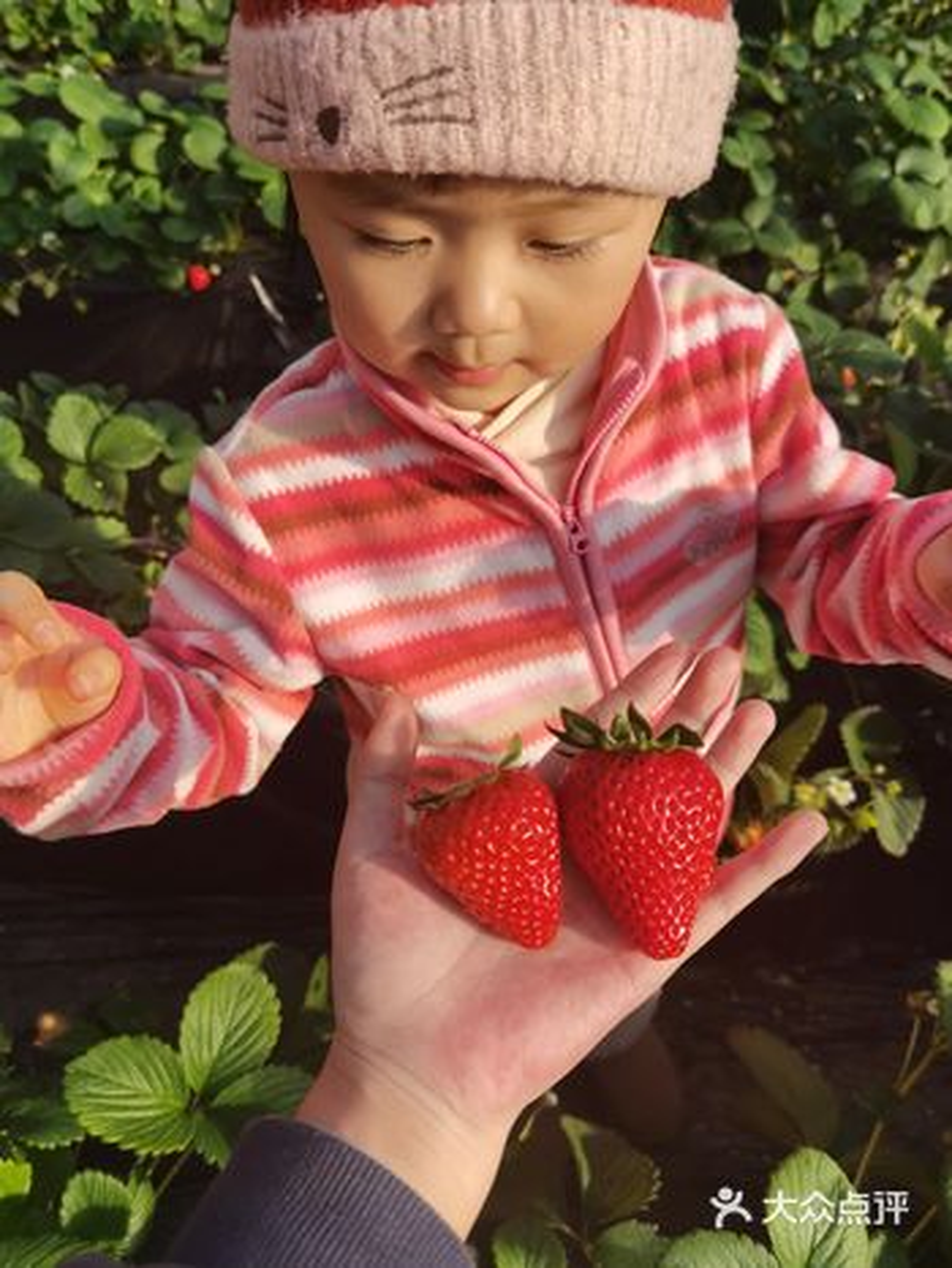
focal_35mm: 27
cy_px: 634
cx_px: 476
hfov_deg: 51.4
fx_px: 989
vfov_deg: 65.3
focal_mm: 6.71
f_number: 1.9
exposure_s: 1/3333
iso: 50
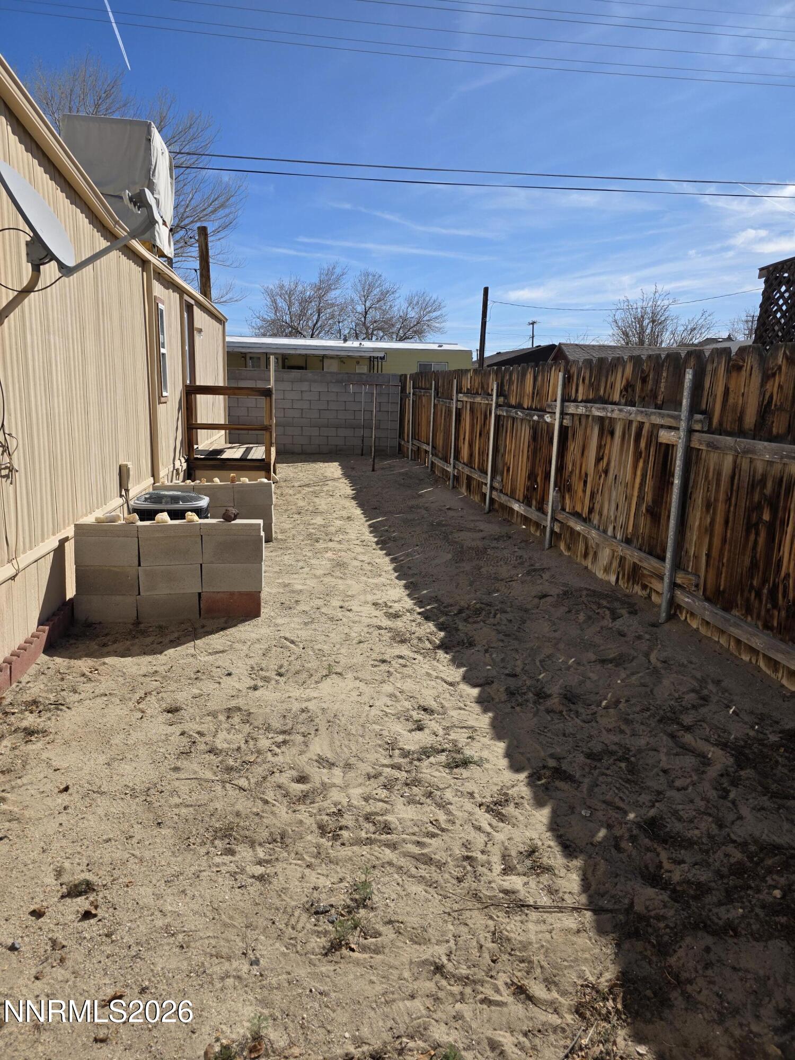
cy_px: 530
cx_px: 398
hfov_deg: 58.9
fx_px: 704
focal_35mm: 23
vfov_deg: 73.9
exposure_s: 1/7944
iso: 80
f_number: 1.7
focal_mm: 6.3
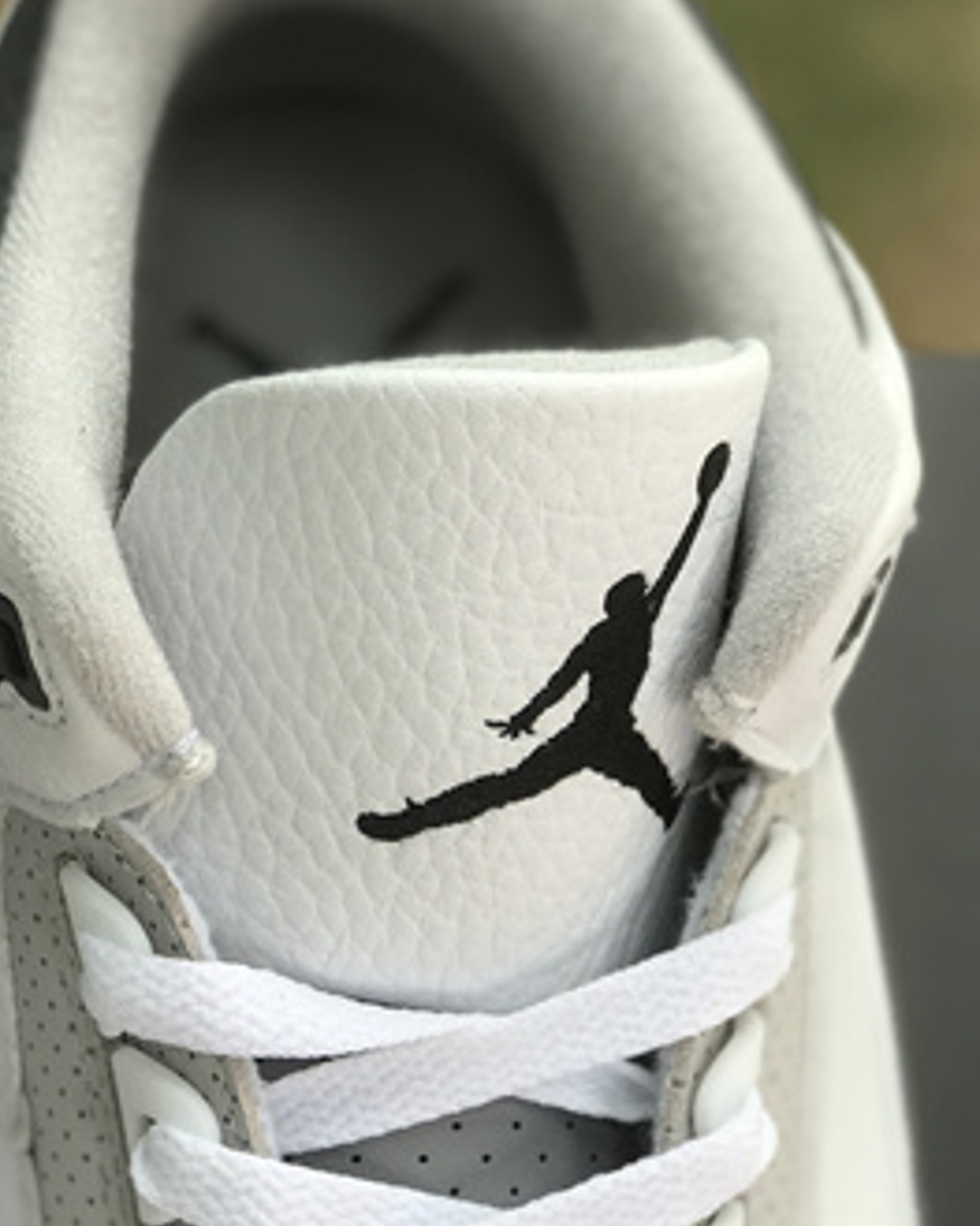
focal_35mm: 125
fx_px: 4534
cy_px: 665
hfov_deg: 12.2
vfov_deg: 15.4
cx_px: -67
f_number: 2.8
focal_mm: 6.6
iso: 20
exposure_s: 1/131
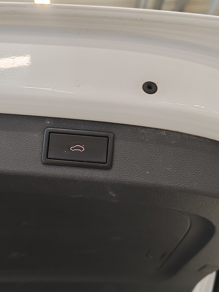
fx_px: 354
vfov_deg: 44.8
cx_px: 80
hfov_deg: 34.1
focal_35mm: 42
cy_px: 148
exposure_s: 1/100
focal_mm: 6.12
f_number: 1.9
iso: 698
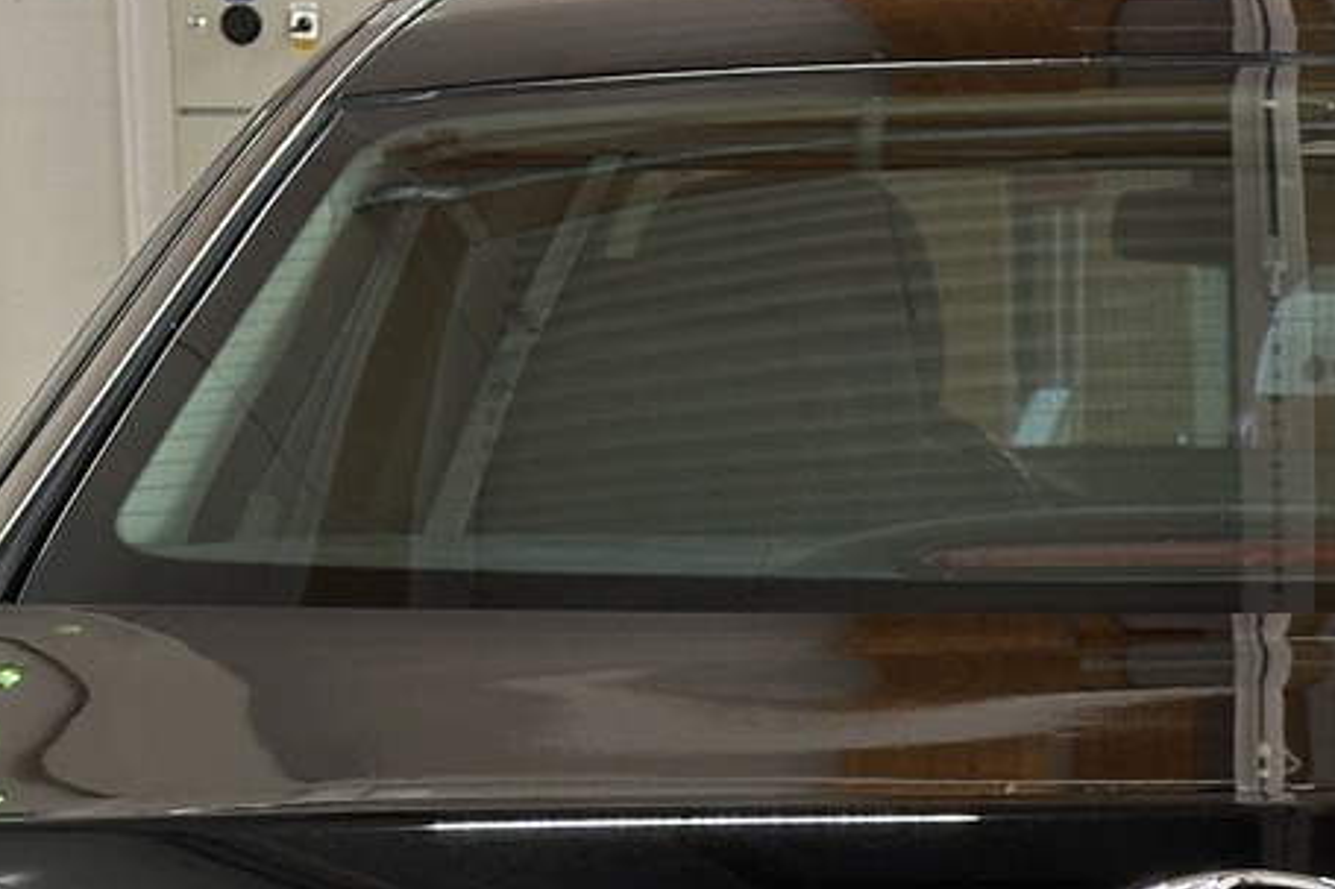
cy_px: 1165
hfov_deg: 12.9
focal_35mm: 158
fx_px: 5857
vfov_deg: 8.6
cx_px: 1221
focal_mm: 6.86
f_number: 1.78
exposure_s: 1/61
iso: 80
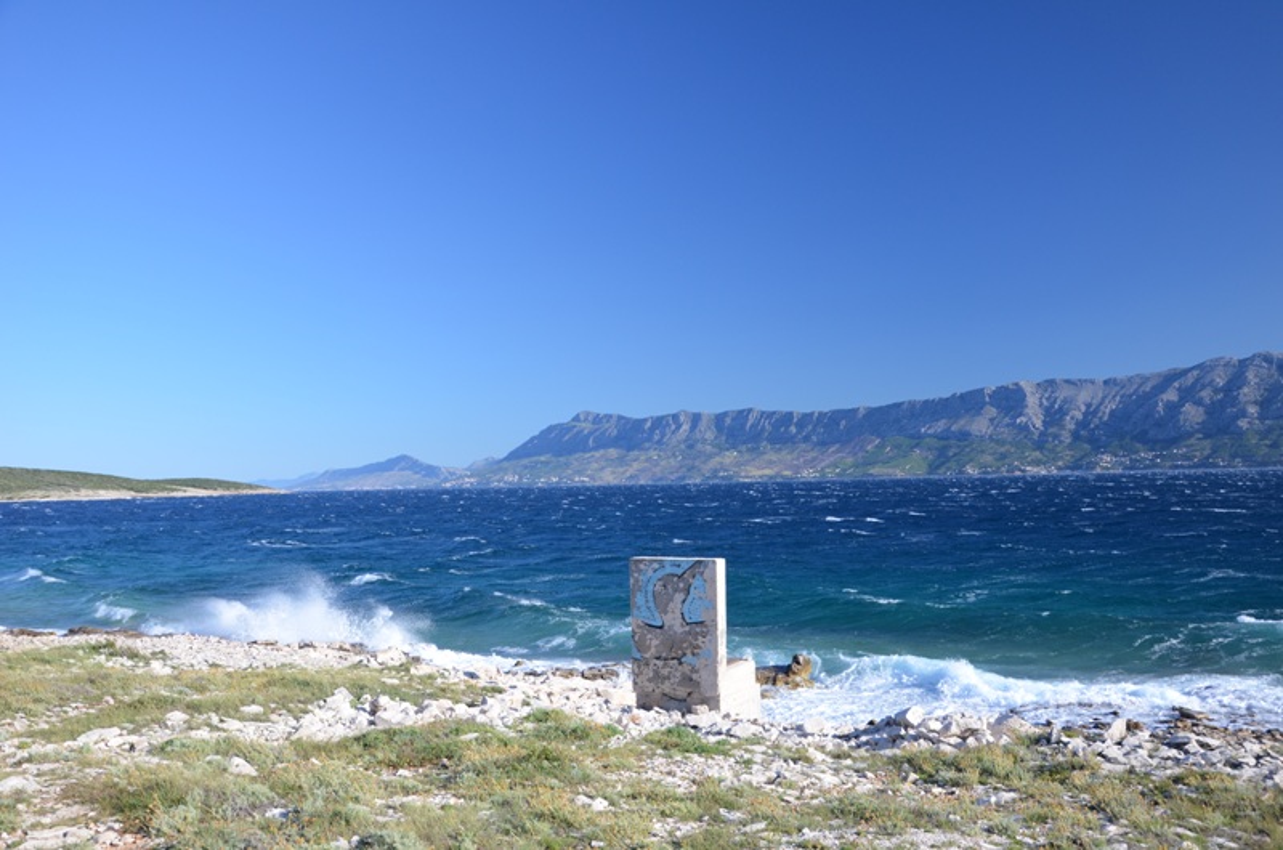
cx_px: 642
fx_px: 1120
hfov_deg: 59.6
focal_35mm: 32
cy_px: 425
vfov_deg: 41.5
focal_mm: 21
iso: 200
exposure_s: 1/200
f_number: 7.1
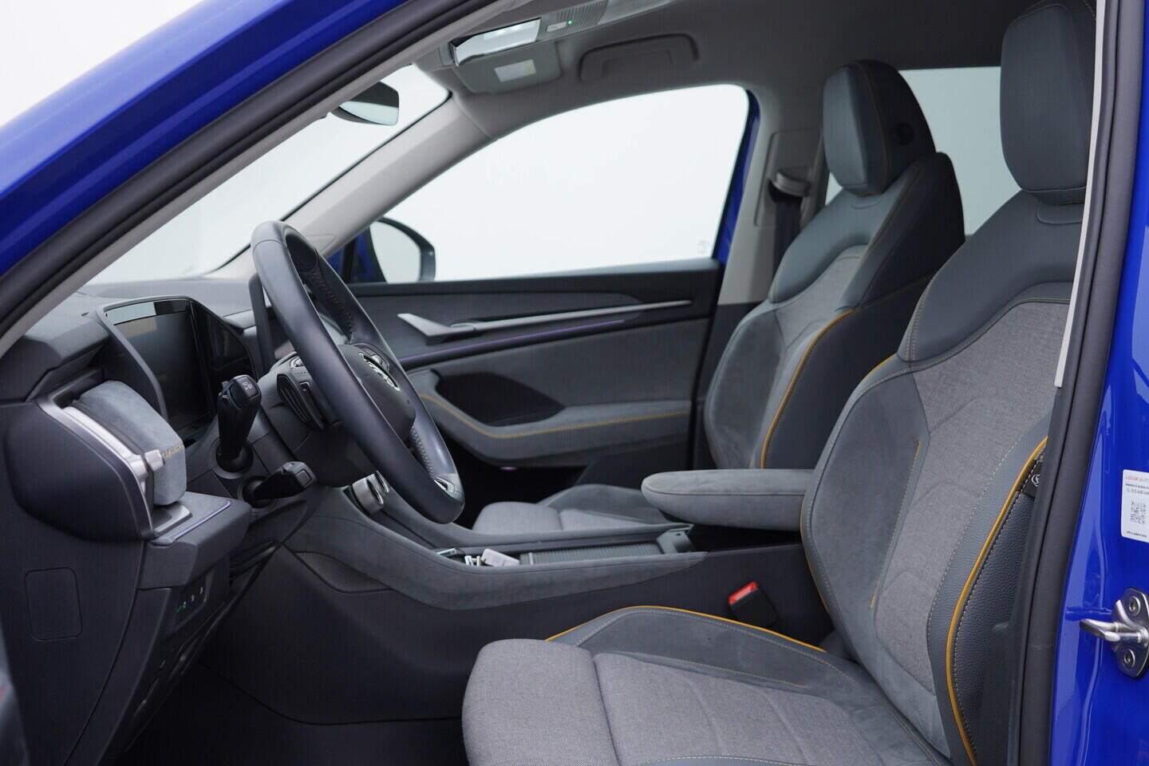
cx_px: 574
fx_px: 1149
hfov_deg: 53.1
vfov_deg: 36.9
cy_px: 383
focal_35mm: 36
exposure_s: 1/60
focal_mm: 24
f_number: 3.5
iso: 125
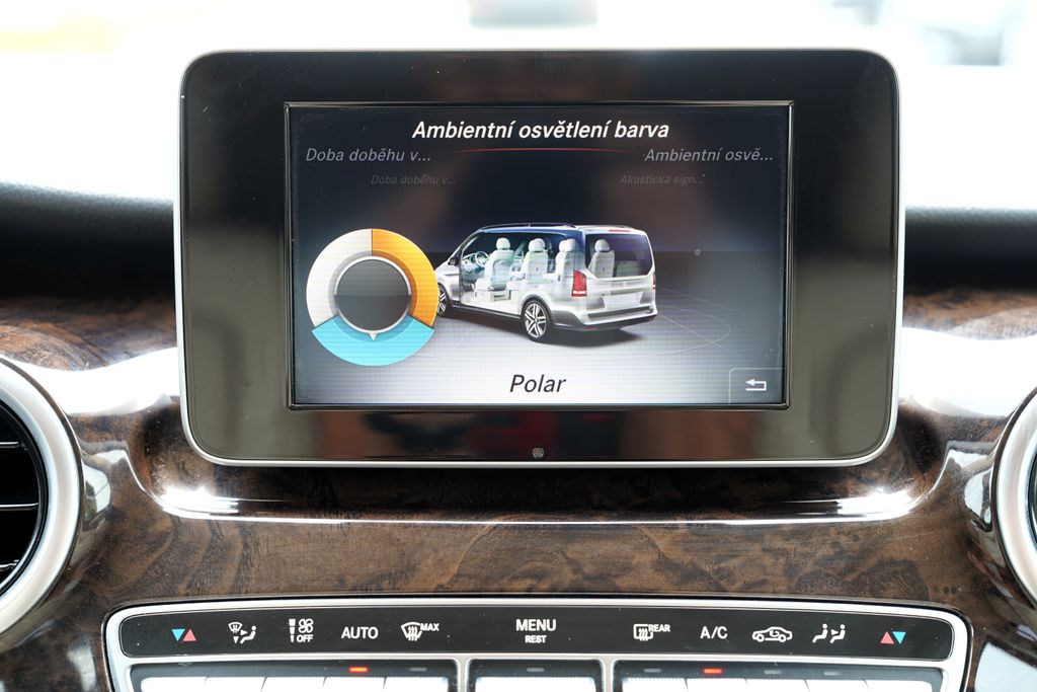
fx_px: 1440
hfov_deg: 39.6
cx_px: 518
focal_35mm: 50
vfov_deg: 27.0
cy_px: 346
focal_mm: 50
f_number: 4
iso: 125
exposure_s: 1/60
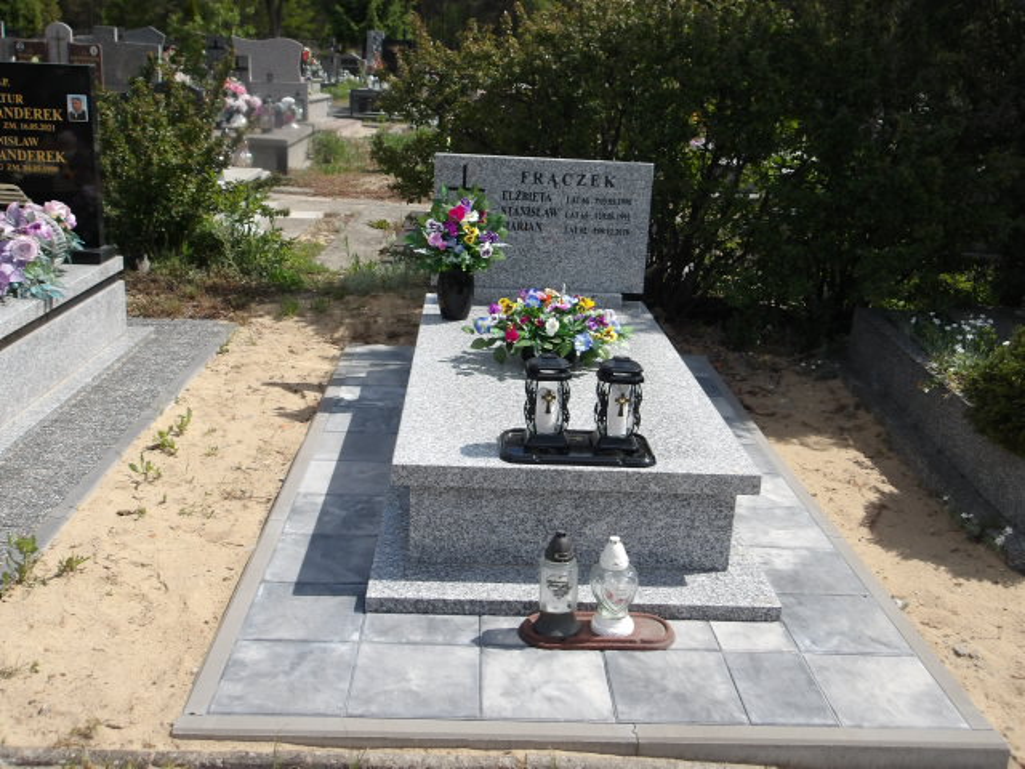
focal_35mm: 34
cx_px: 512
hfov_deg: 54.0
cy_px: 384
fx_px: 1007
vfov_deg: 41.8
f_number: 11.6
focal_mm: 6.1
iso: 100
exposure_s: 1/93
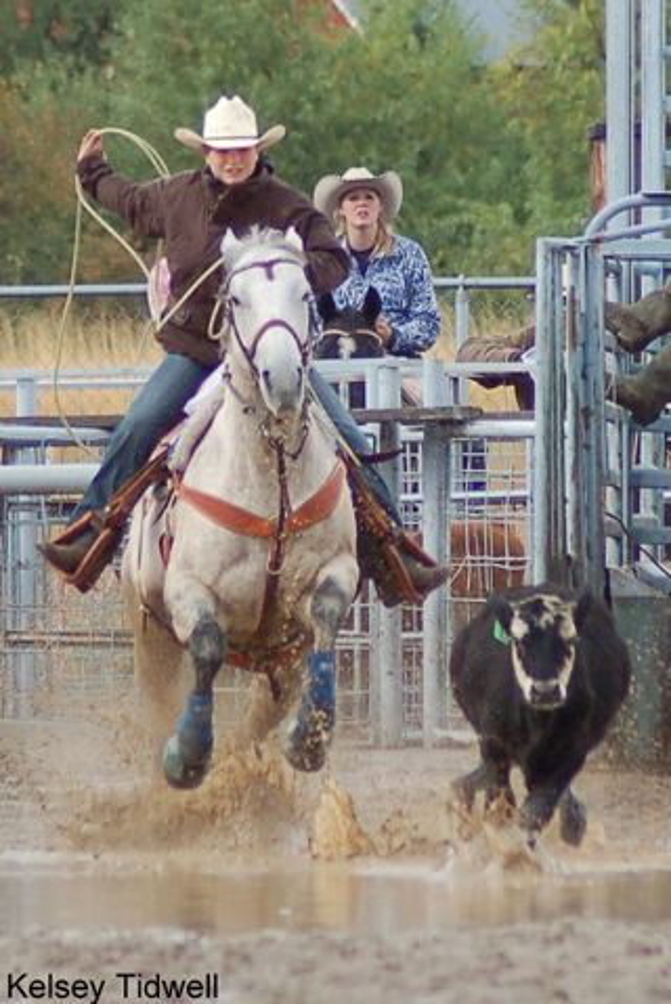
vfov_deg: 7.6
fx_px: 7537
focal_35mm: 270
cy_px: 502
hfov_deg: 5.1
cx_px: 336
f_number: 4.8
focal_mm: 180
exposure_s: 1/500
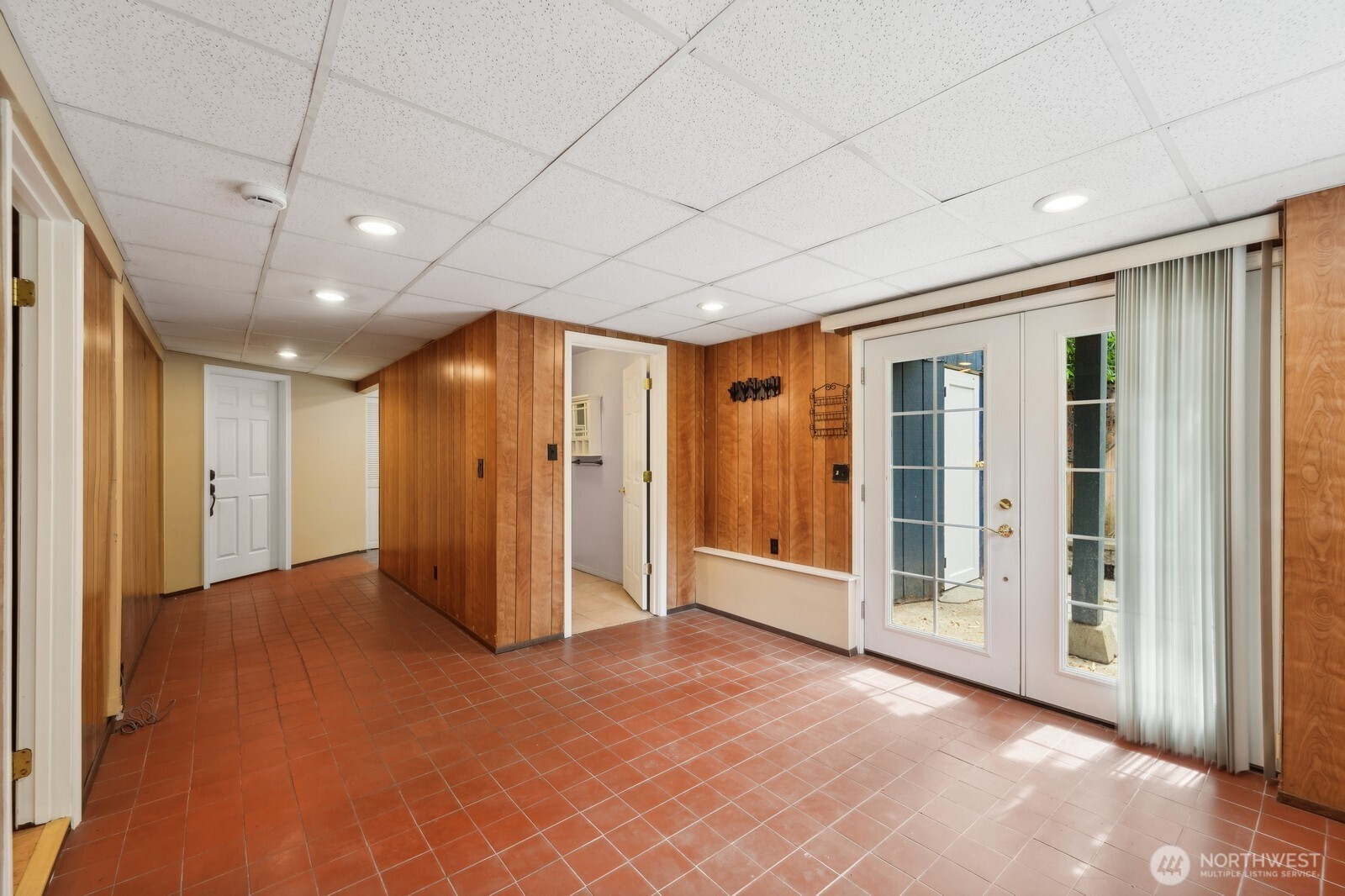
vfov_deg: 81.2
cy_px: 448
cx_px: 672
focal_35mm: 14
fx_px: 523
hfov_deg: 104.3
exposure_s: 1/15
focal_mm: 14
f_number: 8
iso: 200
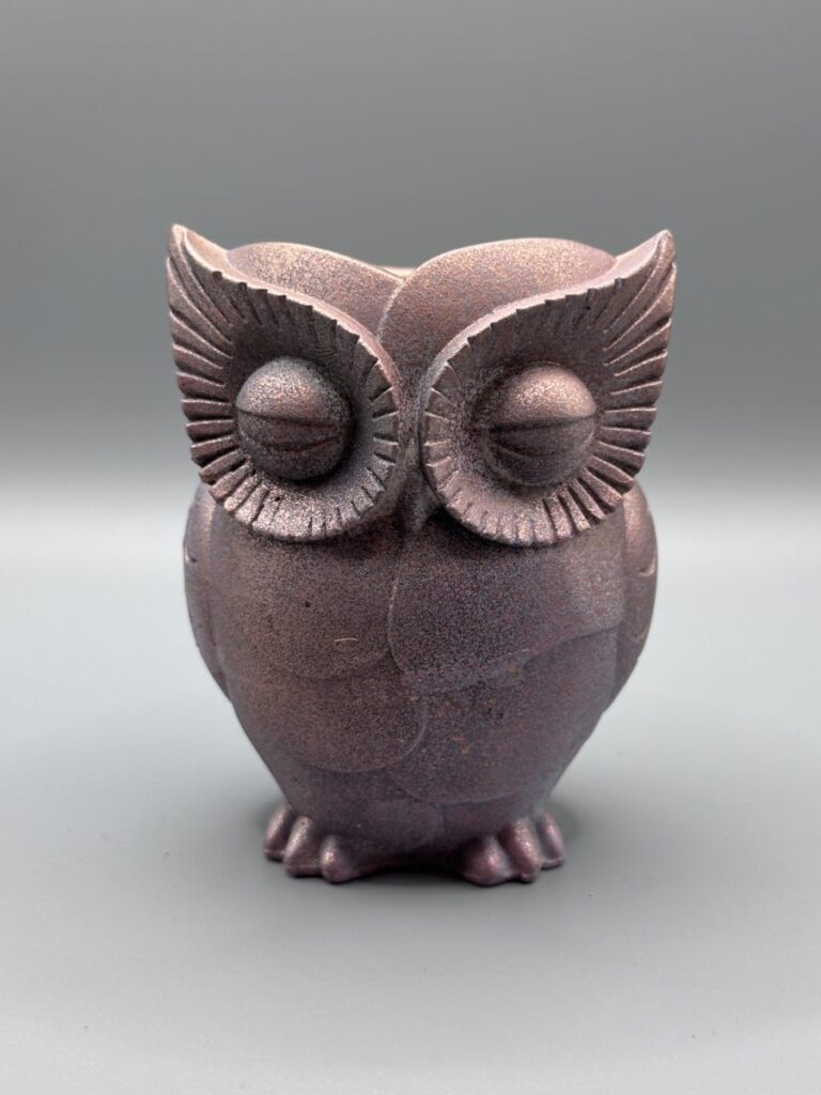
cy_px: 548
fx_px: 1518
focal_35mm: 48
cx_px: 410
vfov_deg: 39.7
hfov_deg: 30.3
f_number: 1.78
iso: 64
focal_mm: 6.86
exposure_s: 1/126
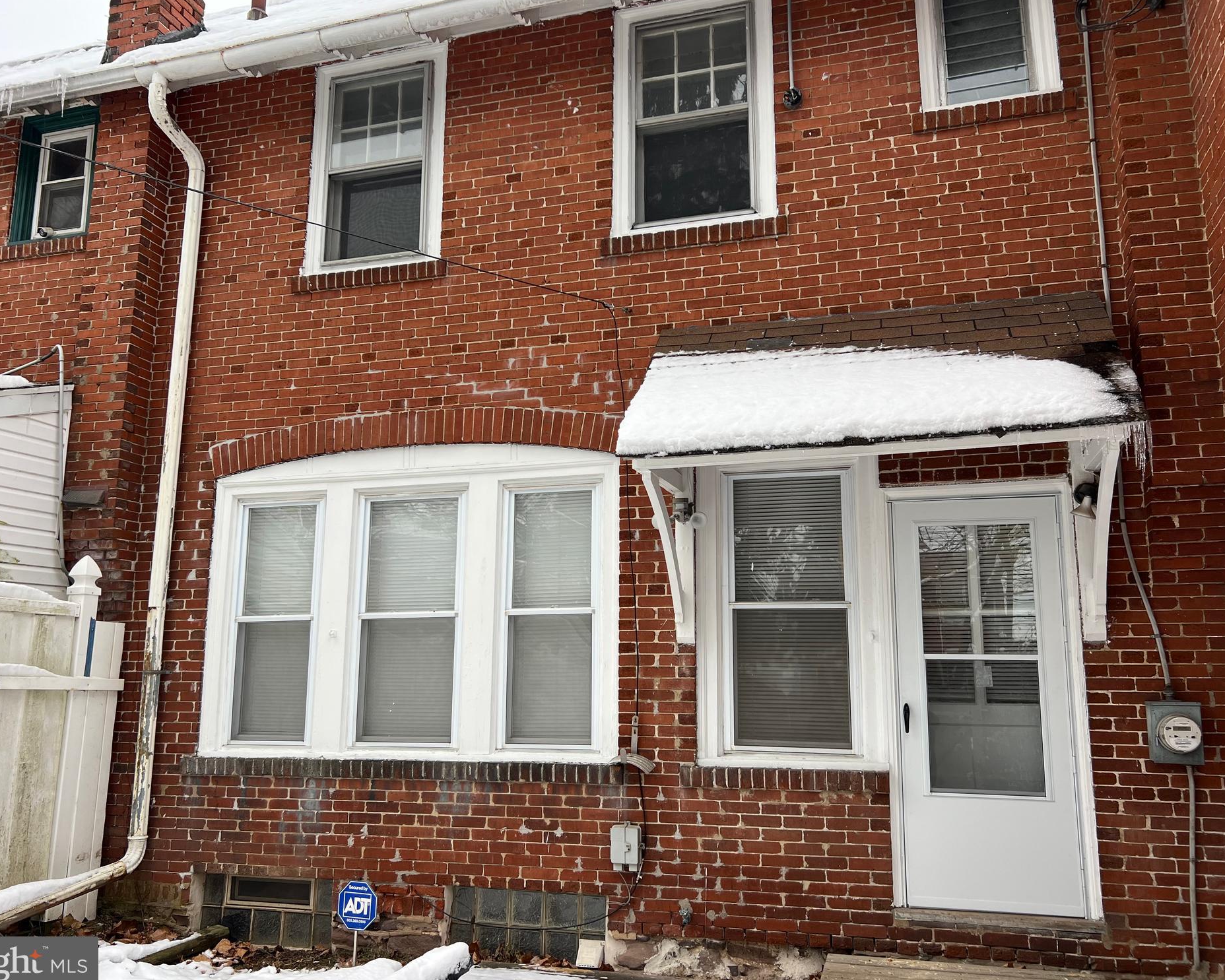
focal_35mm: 28
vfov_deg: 51.5
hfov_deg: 62.2
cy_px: 484
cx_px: 609
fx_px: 1015
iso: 50
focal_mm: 5.7
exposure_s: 1/705
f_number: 1.5
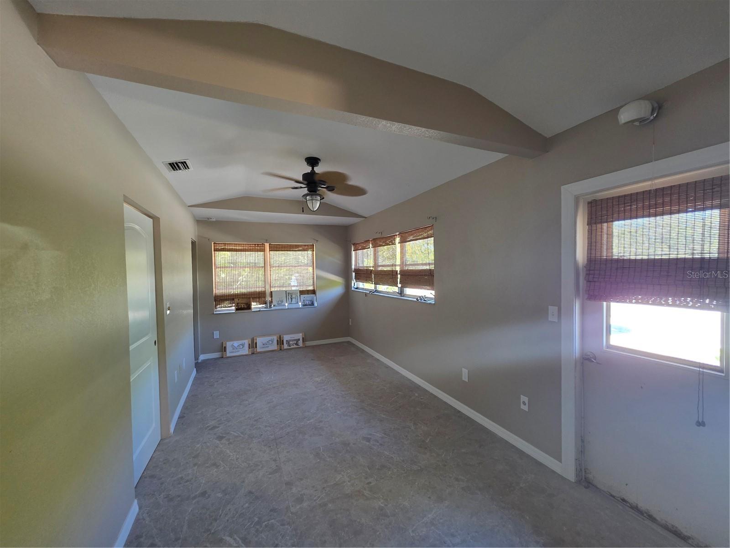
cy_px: 274
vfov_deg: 89.9
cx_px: 365
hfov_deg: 106.2
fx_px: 274
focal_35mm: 13
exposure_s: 1/60
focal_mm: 2.2
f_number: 1.9
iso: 200
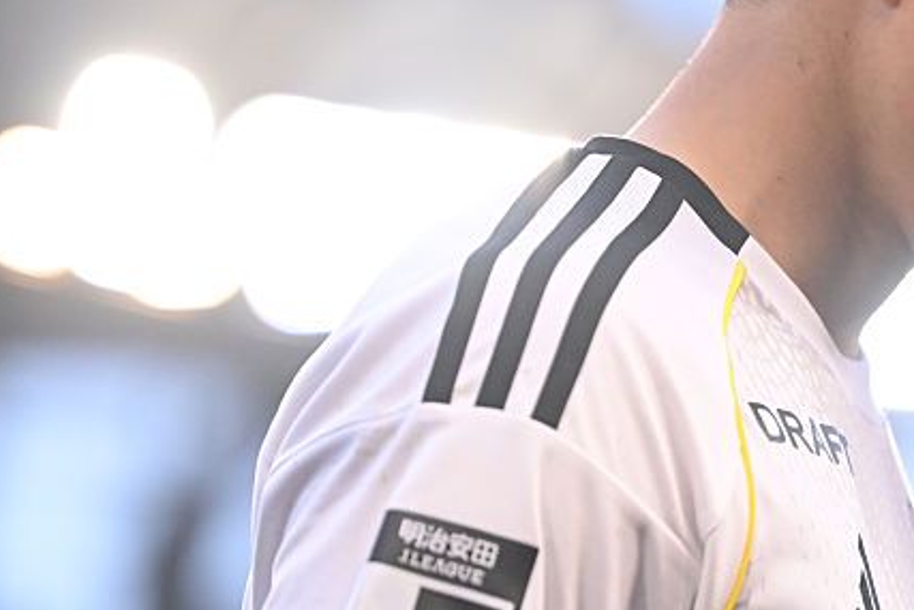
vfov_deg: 4.4
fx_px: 7924
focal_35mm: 312
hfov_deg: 6.6
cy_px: 279
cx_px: 914
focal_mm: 130
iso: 3200
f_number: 2.8
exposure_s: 1/2000
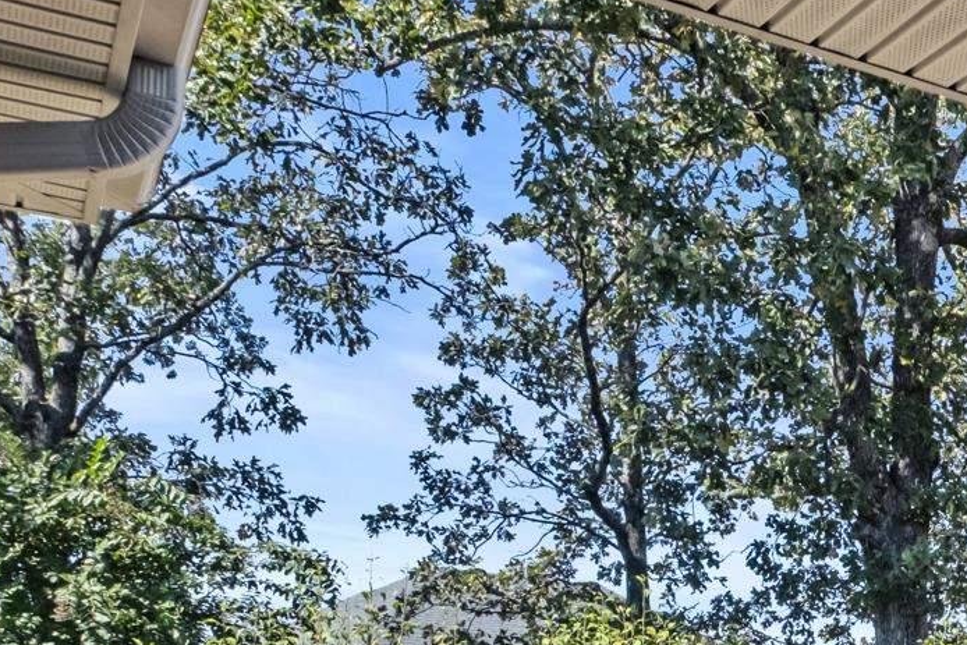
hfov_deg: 31.9
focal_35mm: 54
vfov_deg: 23.0
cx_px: 1102
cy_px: 770
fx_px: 1451
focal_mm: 10
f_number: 8
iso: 400
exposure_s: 1/30
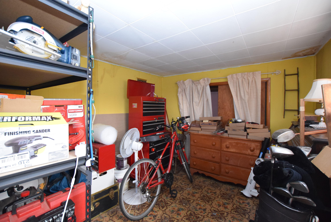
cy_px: 111
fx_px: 138
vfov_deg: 77.4
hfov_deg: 100.3
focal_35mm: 15
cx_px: 166
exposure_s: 1/60
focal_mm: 10
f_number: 3.5
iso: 3200
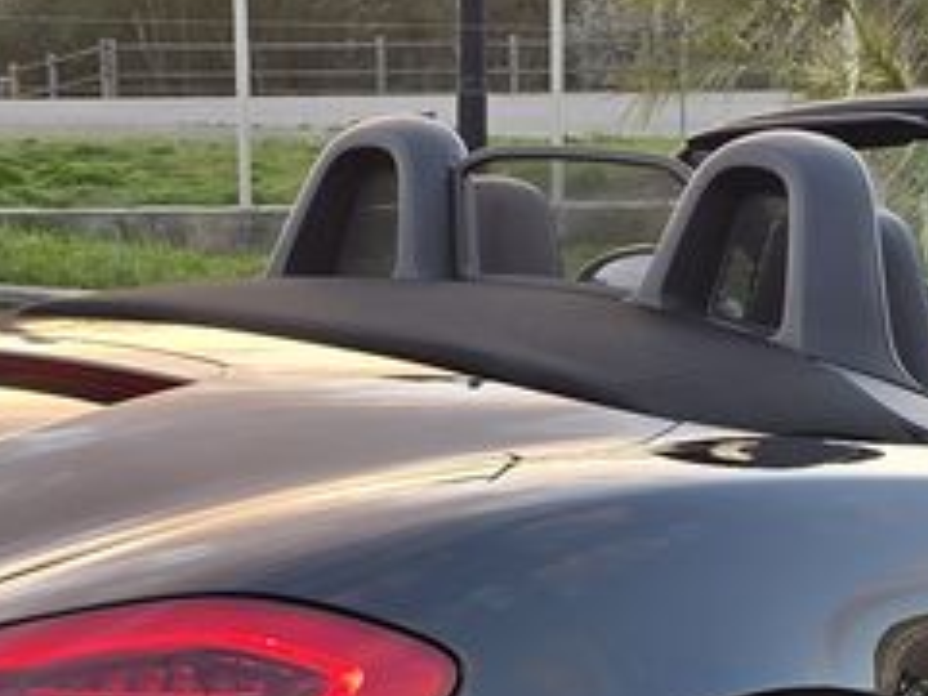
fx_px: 3083
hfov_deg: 17.1
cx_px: 638
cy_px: 727
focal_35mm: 115
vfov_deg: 12.7
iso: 64
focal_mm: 6.3
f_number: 1.7
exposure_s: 1/180
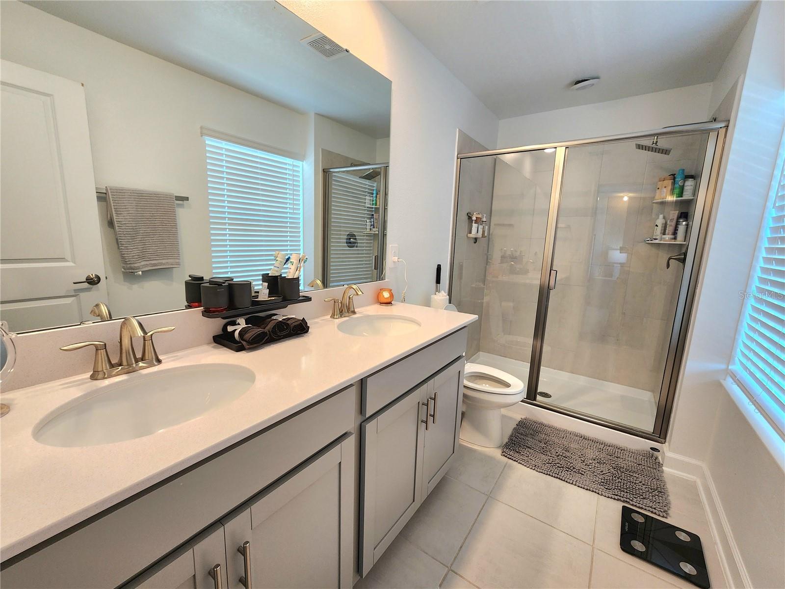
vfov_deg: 89.9
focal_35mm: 13
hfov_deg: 106.2
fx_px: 295
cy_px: 294
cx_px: 392
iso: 125
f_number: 2.2
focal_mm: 2.2
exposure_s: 1/60.2
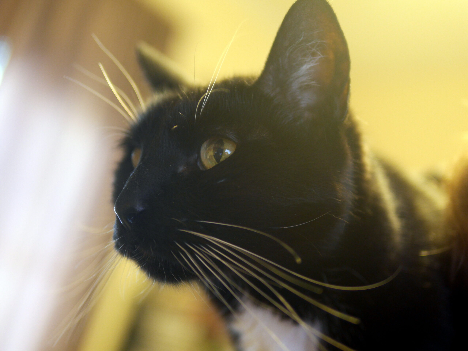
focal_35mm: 50
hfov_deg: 38.2
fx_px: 676
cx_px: 234
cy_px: 176
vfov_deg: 29.1
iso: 640
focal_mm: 25
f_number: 1.4
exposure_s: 1/60
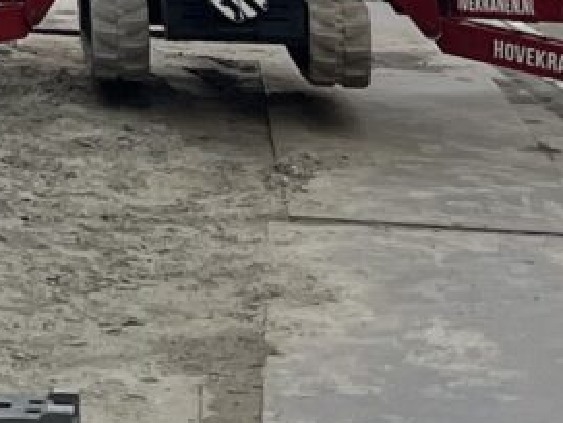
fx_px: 3188
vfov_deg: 7.1
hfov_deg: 8.6
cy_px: -645
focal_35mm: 196
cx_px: -1056
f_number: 1.6
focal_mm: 5.1
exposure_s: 1/2899
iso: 50
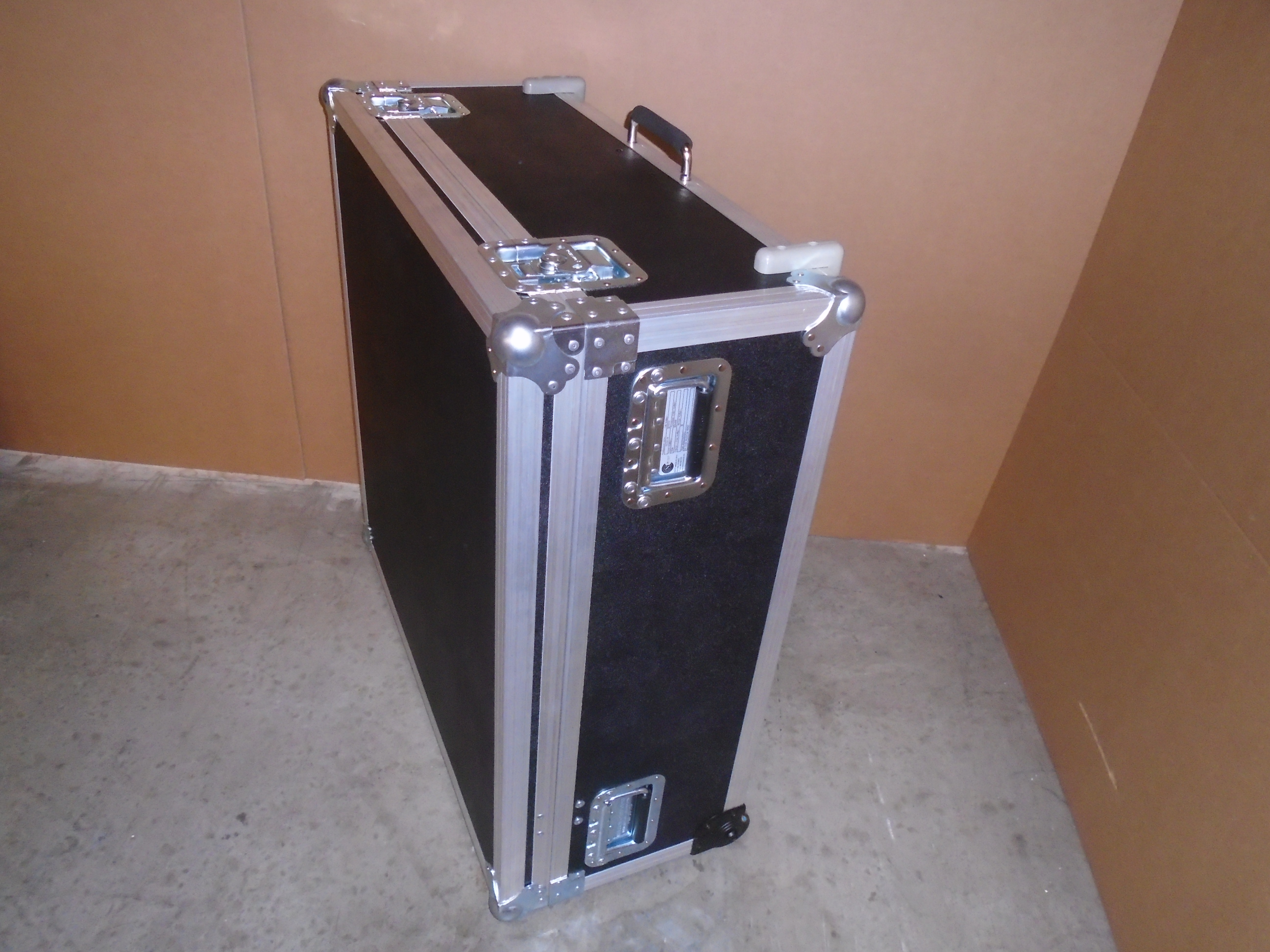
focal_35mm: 26
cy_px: 476
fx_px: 954
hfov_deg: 67.3
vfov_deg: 53.1
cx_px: 635
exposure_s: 1/30
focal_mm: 4.6
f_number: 3.2
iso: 400
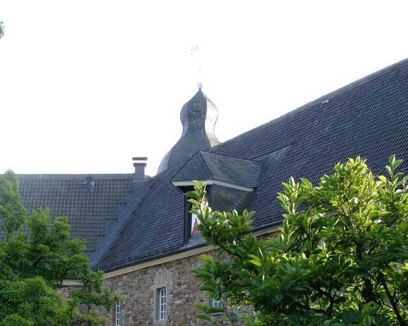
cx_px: 206
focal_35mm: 79
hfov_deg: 24.1
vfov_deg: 19.3
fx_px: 954
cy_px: 221
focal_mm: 12.52
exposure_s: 1/69.4
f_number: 4
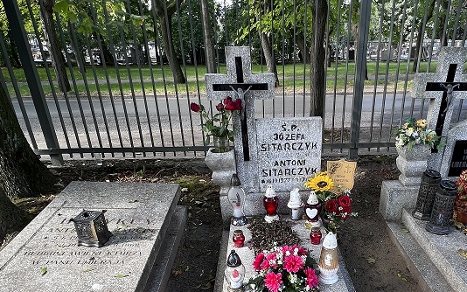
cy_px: 243
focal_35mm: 26
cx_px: 288
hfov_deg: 69.4
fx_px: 331
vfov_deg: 44.7
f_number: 1.8
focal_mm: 1.57
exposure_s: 1/99
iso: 40
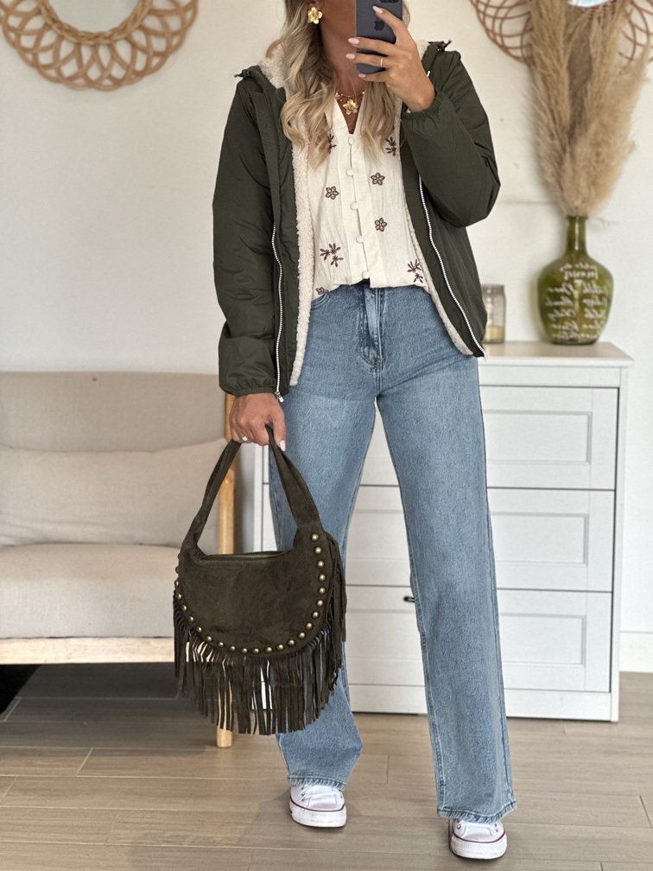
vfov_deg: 25.3
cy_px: 436
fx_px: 1937
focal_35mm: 77
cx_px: 326
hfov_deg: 19.1
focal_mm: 9
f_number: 2.8
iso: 250
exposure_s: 1/121
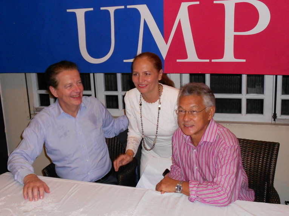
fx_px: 309
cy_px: 108
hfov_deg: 50.2
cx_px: 144
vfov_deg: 38.6
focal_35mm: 37
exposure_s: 1/30
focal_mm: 6.7
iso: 250
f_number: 3.9
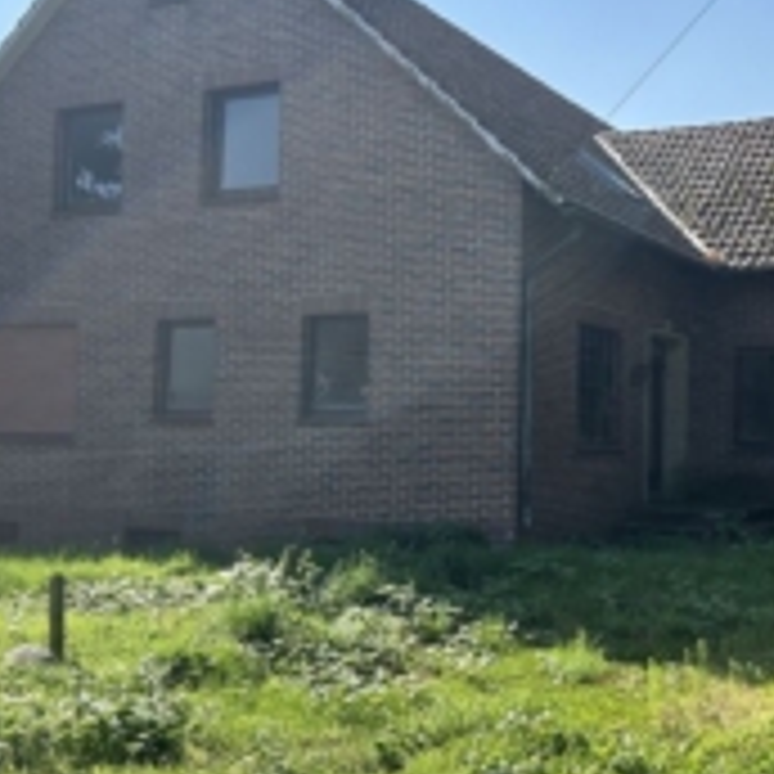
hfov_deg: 34.5
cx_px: 590
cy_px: 392
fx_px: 1214
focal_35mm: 48
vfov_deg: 35.4
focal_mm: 5.7
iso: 50
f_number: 1.5
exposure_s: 1/2353
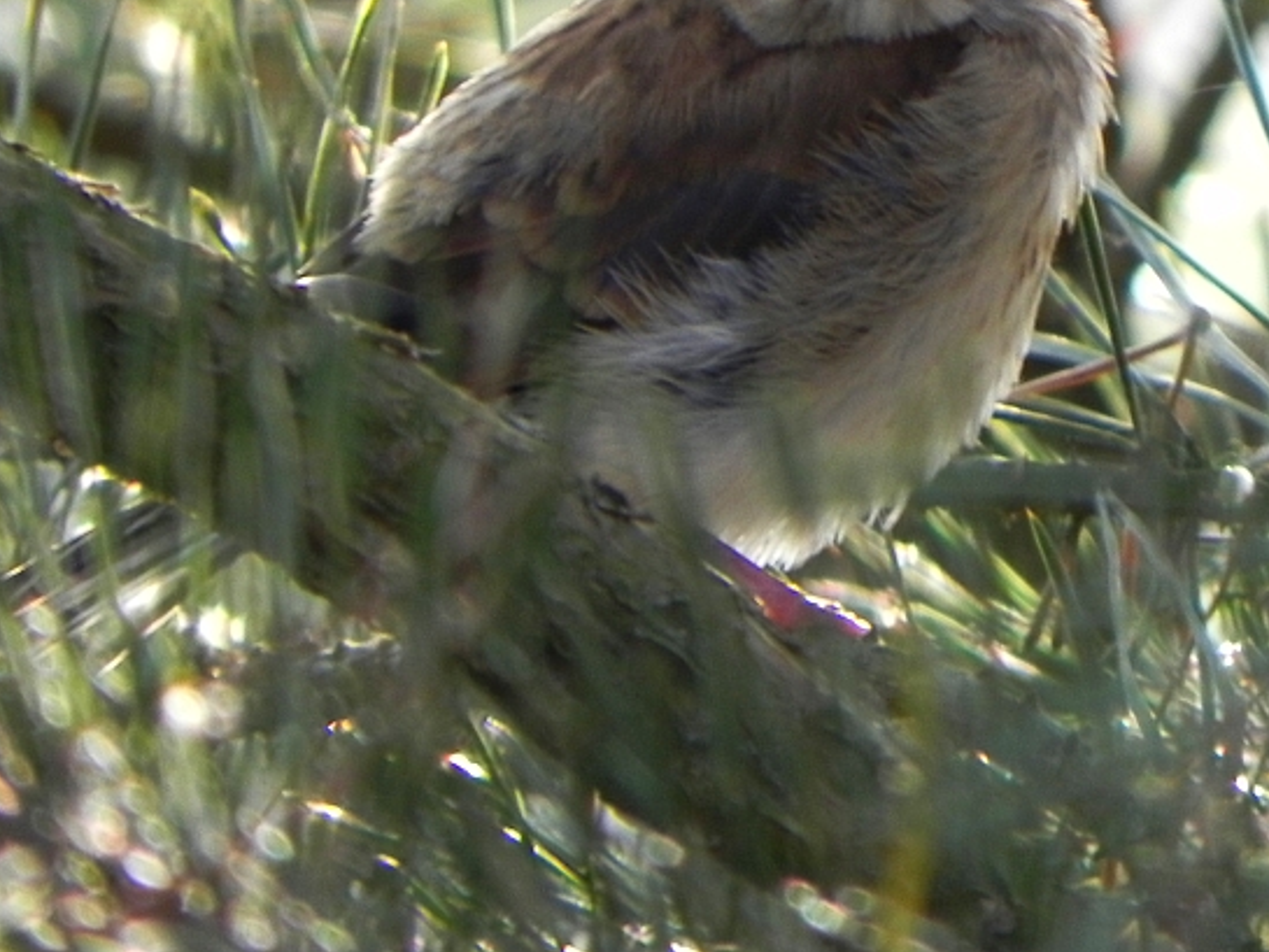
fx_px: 46678
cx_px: 1087
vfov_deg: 1.2
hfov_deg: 1.6
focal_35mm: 1273
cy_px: 61
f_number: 5
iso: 180
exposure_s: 1/60
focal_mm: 120
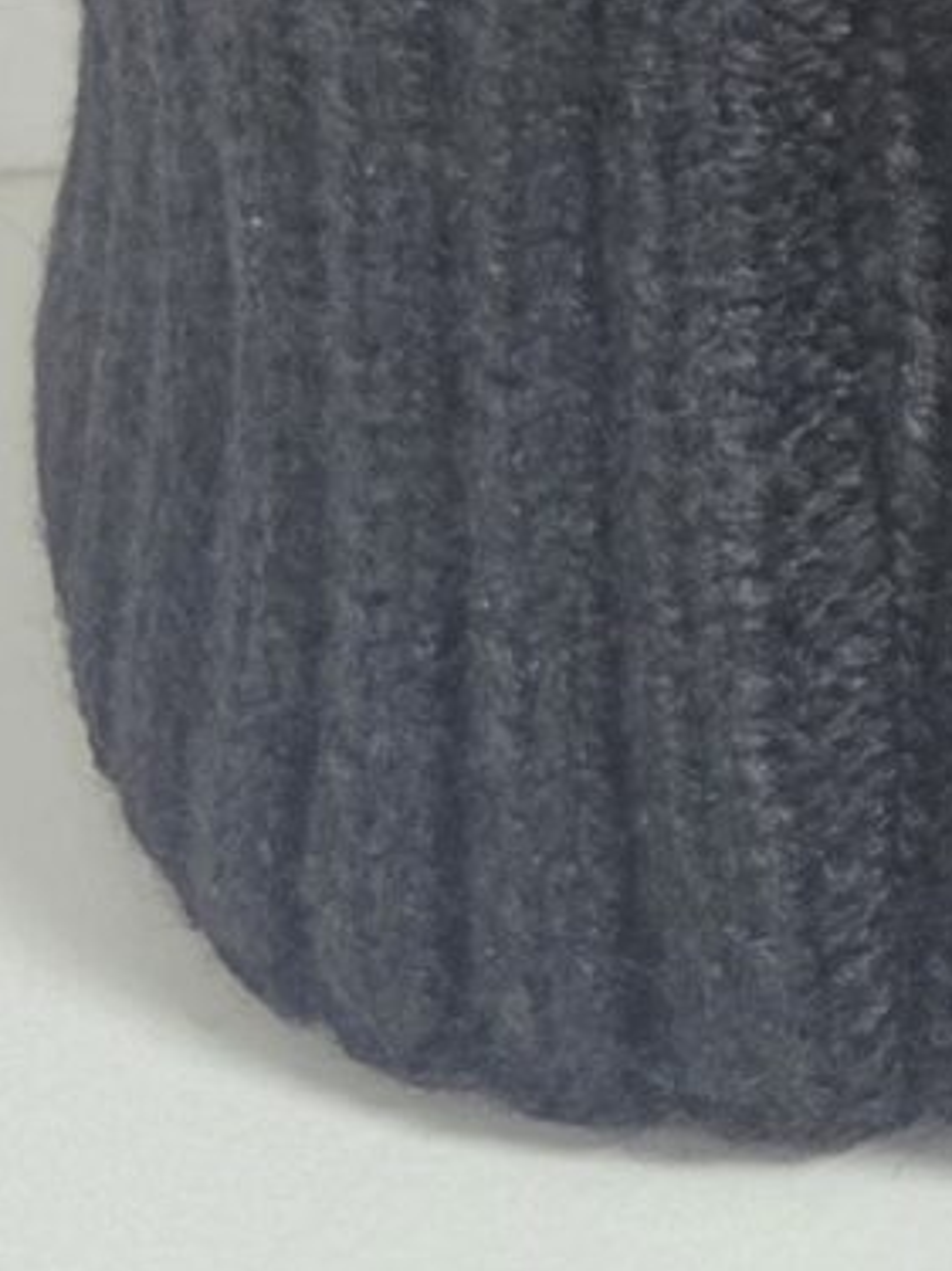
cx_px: 2219
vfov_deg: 12.3
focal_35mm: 157
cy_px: -234
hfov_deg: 8.7
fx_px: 5760
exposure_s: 1/100
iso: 1000
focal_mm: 5.4
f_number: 1.8
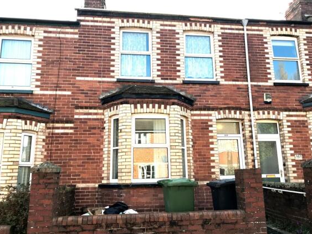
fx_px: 261
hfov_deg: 61.7
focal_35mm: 29
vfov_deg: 48.2
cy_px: 118
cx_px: 157
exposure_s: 1/499
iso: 20
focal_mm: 3.99
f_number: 1.8
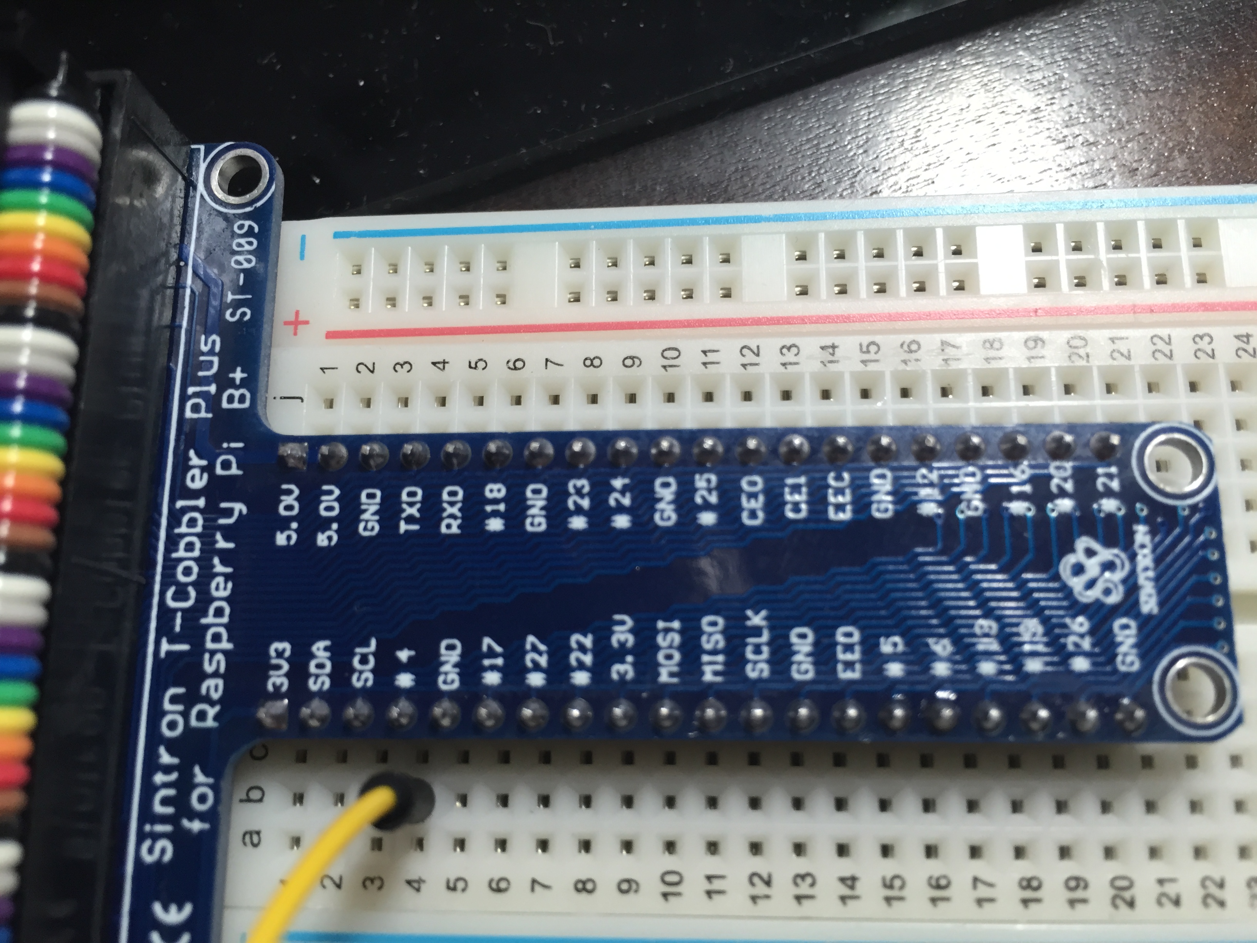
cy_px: 472
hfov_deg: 61.7
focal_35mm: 29
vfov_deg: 48.2
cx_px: 628
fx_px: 1053
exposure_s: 1/30
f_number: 2.2
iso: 64
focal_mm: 4.15
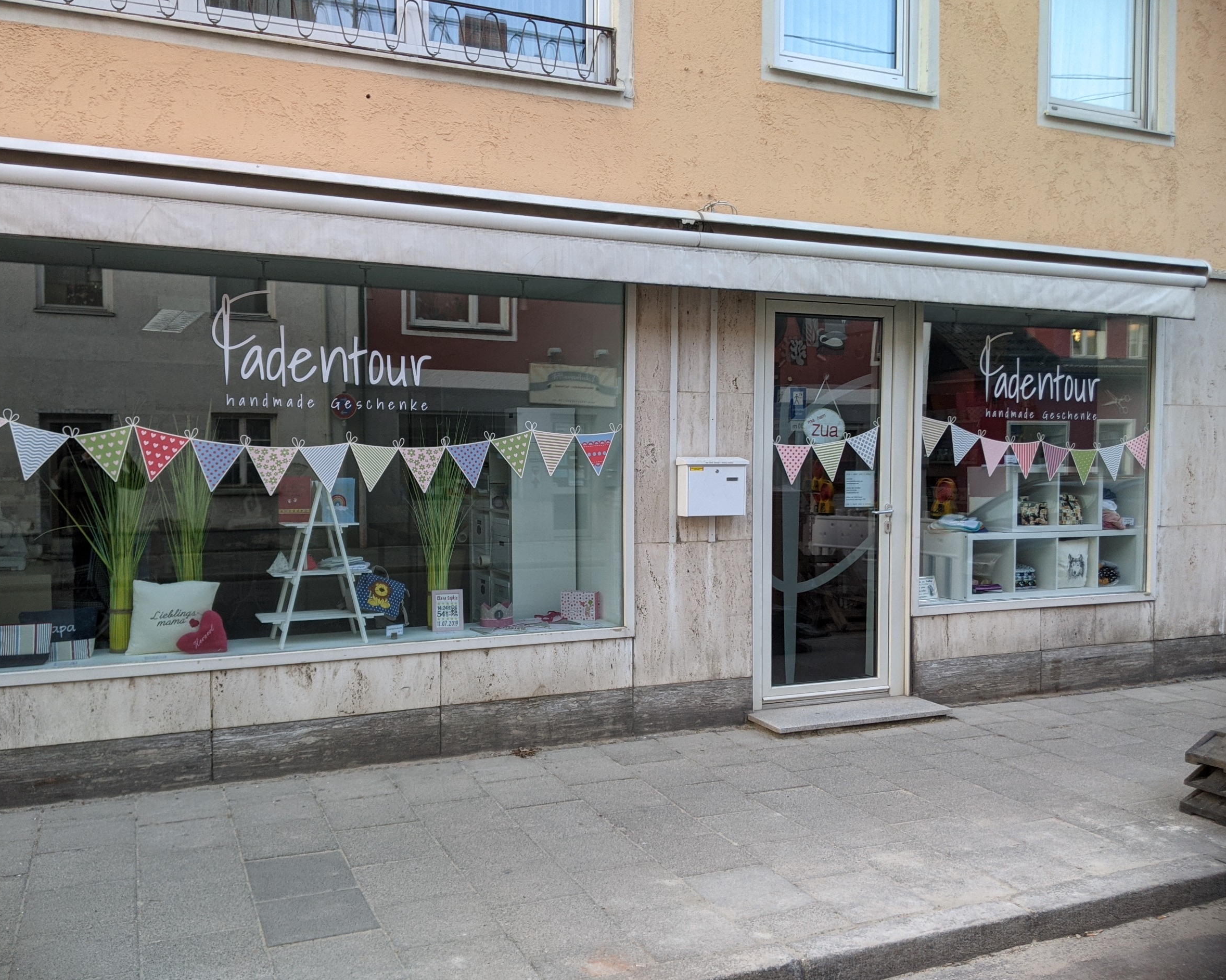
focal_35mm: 29
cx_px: 576
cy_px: 495
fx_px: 1052
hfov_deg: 60.4
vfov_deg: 50.0
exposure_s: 1/99.9
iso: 97
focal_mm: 4.44
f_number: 1.8
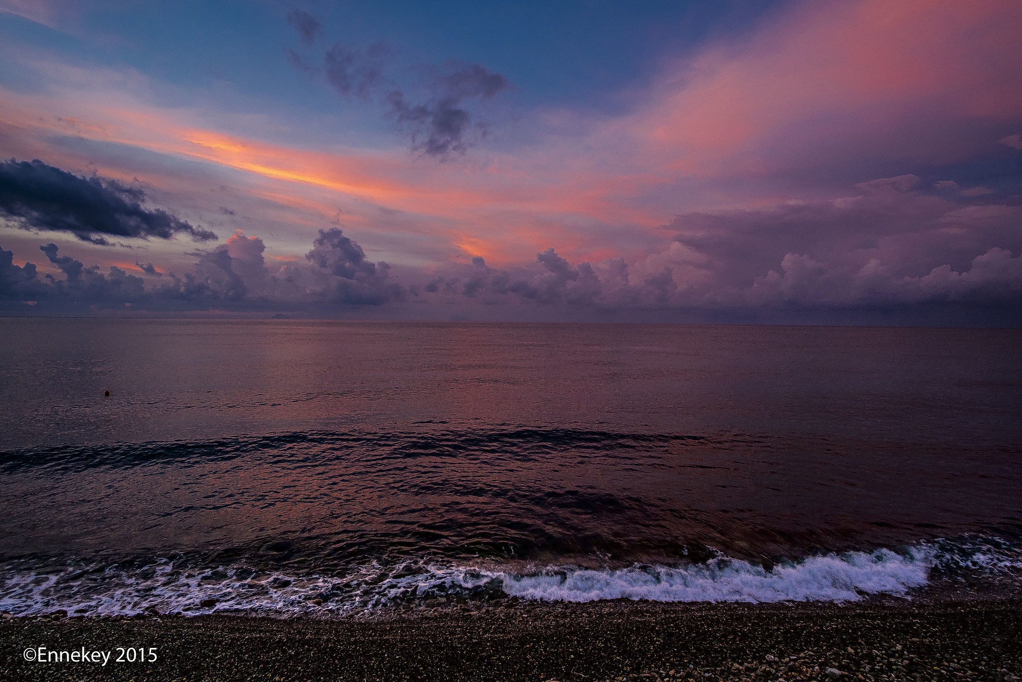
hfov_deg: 90.0
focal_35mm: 18
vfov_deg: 67.4
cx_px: 511
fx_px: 511
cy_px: 341
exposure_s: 1/60
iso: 320
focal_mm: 12
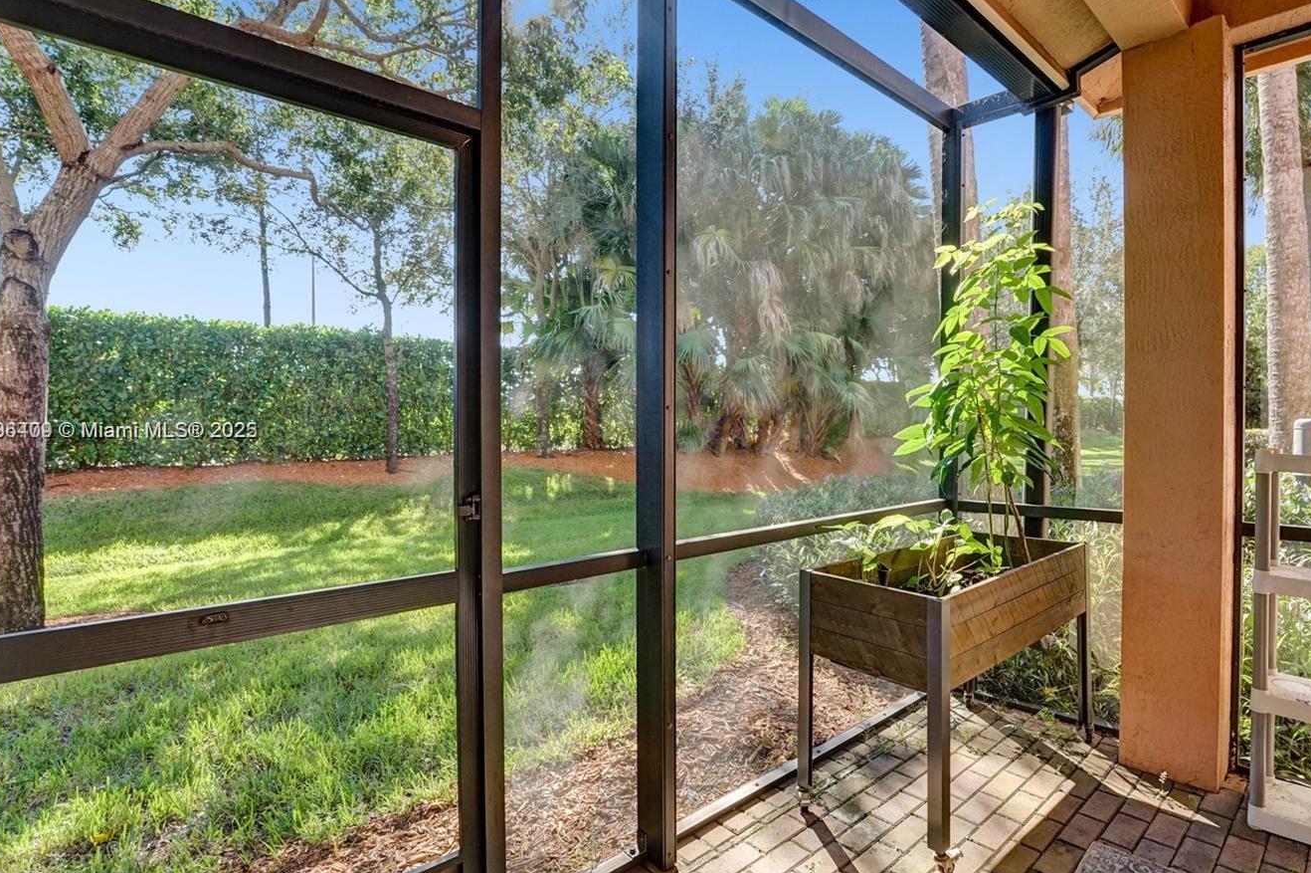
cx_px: 735
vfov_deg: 70.4
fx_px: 619
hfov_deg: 92.9
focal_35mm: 17
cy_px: 433
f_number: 6.3
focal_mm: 14
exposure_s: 1/1600
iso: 2500
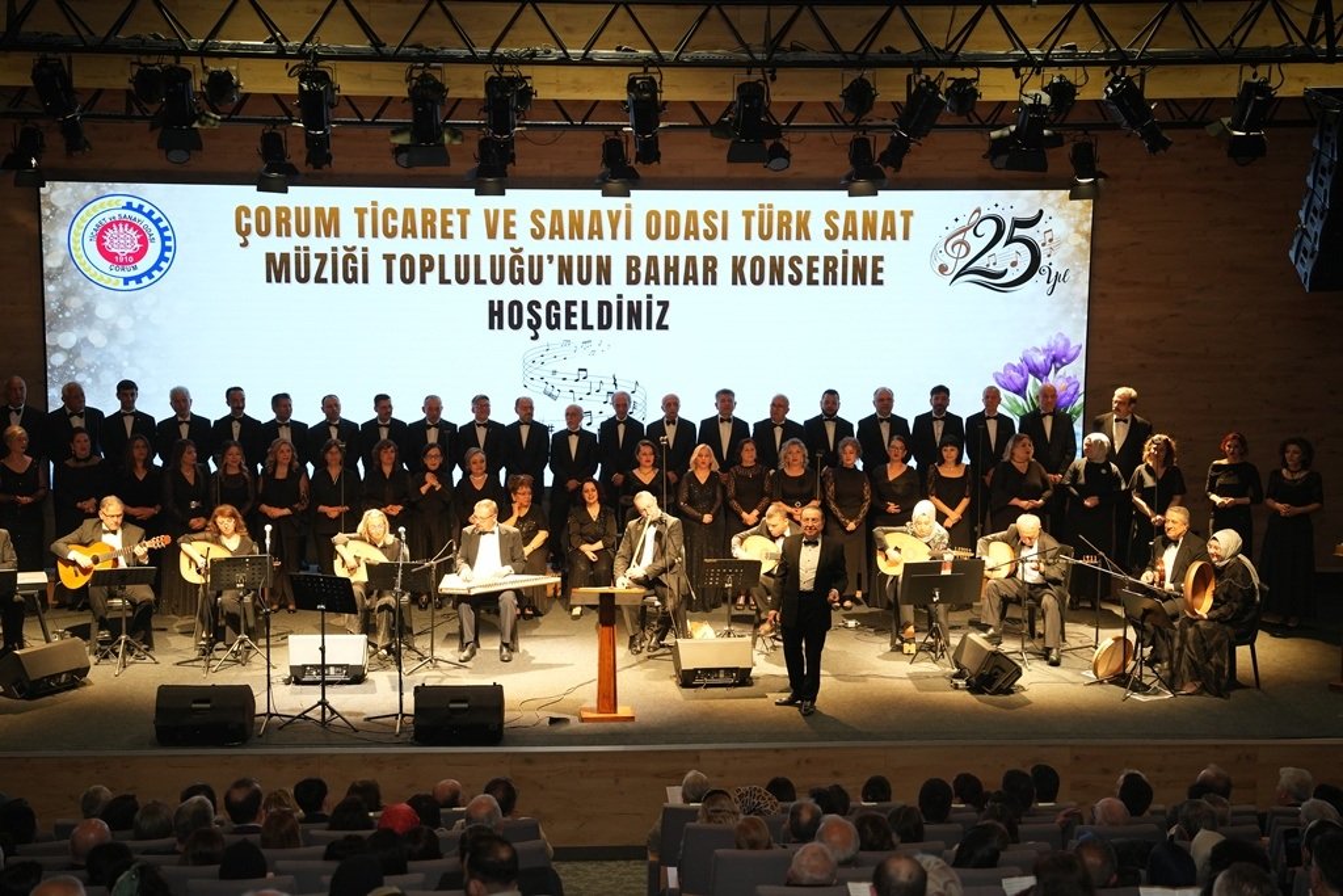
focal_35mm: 65
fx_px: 2429
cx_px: 672
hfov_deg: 30.9
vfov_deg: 20.9
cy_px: 448
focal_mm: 65.1
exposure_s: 1/250
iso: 1000
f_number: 2.8
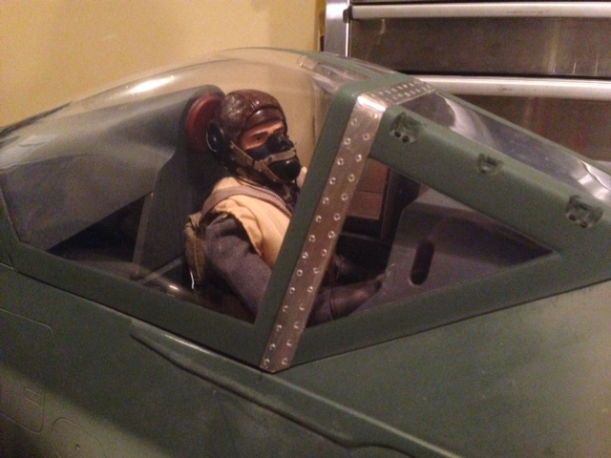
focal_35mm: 33
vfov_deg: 42.9
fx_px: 582
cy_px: 229
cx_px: 306
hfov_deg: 55.4
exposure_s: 1/15
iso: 800
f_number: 2.4
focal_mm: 4.12
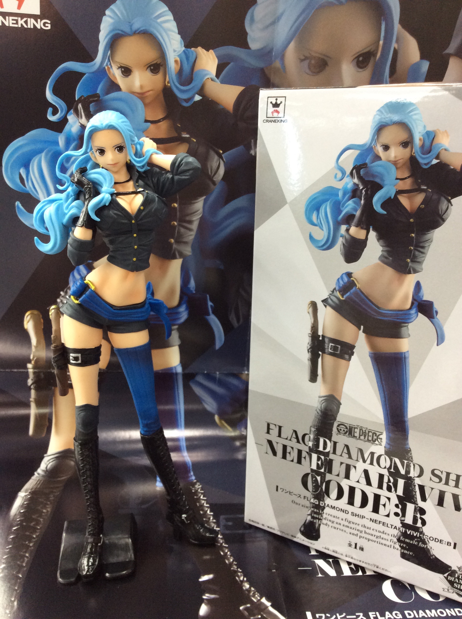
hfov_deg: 44.1
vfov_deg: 56.9
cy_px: 310
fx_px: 571
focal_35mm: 32
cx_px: 231
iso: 80
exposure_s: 1/24
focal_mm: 3.3
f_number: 2.4
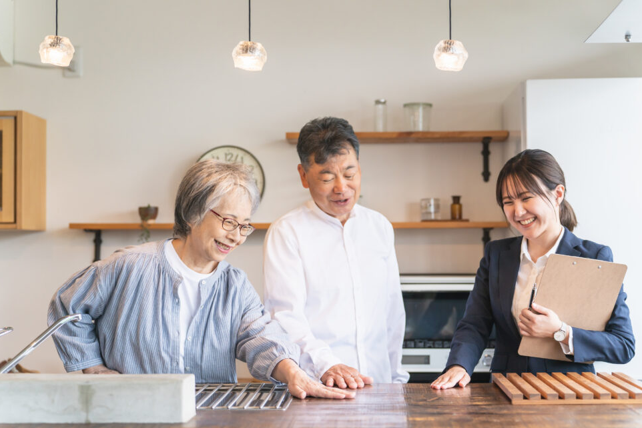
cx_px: 334
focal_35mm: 66
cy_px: 201
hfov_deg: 30.5
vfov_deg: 20.6
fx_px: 1177
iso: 400
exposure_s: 1/500
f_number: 2.5
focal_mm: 62
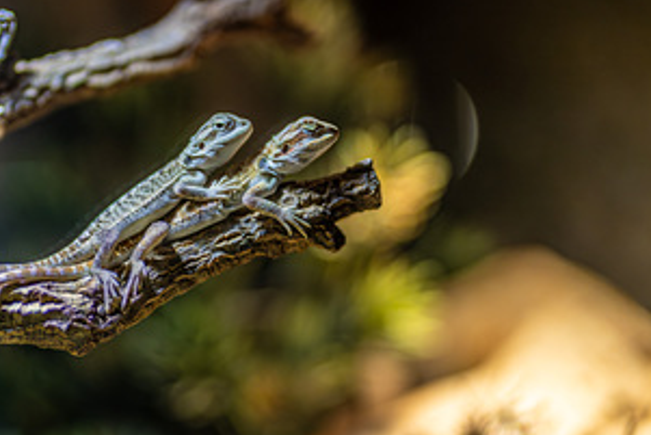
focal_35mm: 130
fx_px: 2352
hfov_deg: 15.7
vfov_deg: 10.6
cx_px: 186
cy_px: 252
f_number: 2
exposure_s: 1/800
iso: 400
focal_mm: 85
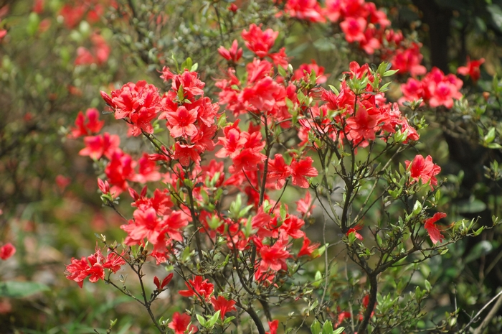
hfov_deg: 6.9
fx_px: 4178
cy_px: 167
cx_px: 251
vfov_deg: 4.6
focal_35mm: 300
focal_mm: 200
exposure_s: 1/2500
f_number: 2.8
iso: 400
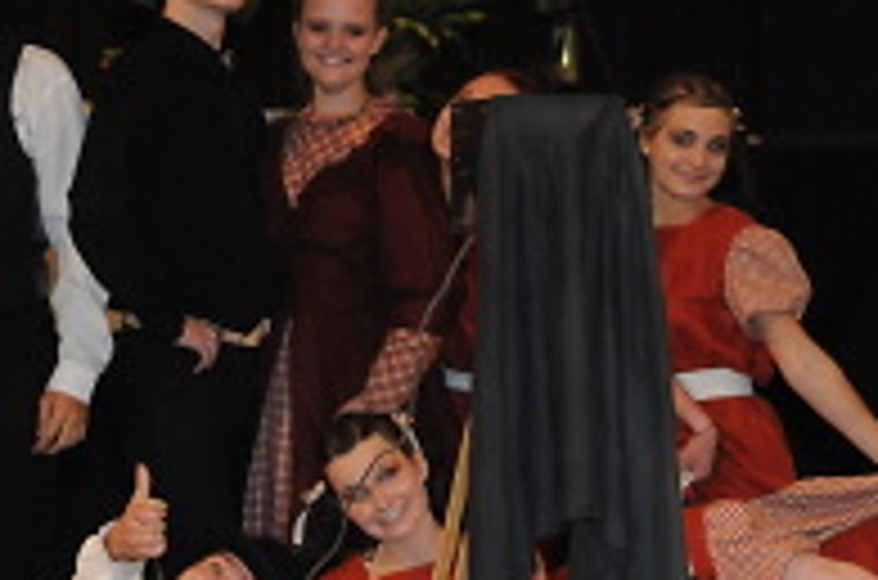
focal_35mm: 201
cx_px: 140
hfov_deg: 10.2
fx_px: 4890
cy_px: 479
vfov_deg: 6.8
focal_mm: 58
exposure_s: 1/160
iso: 1600
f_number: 3.5
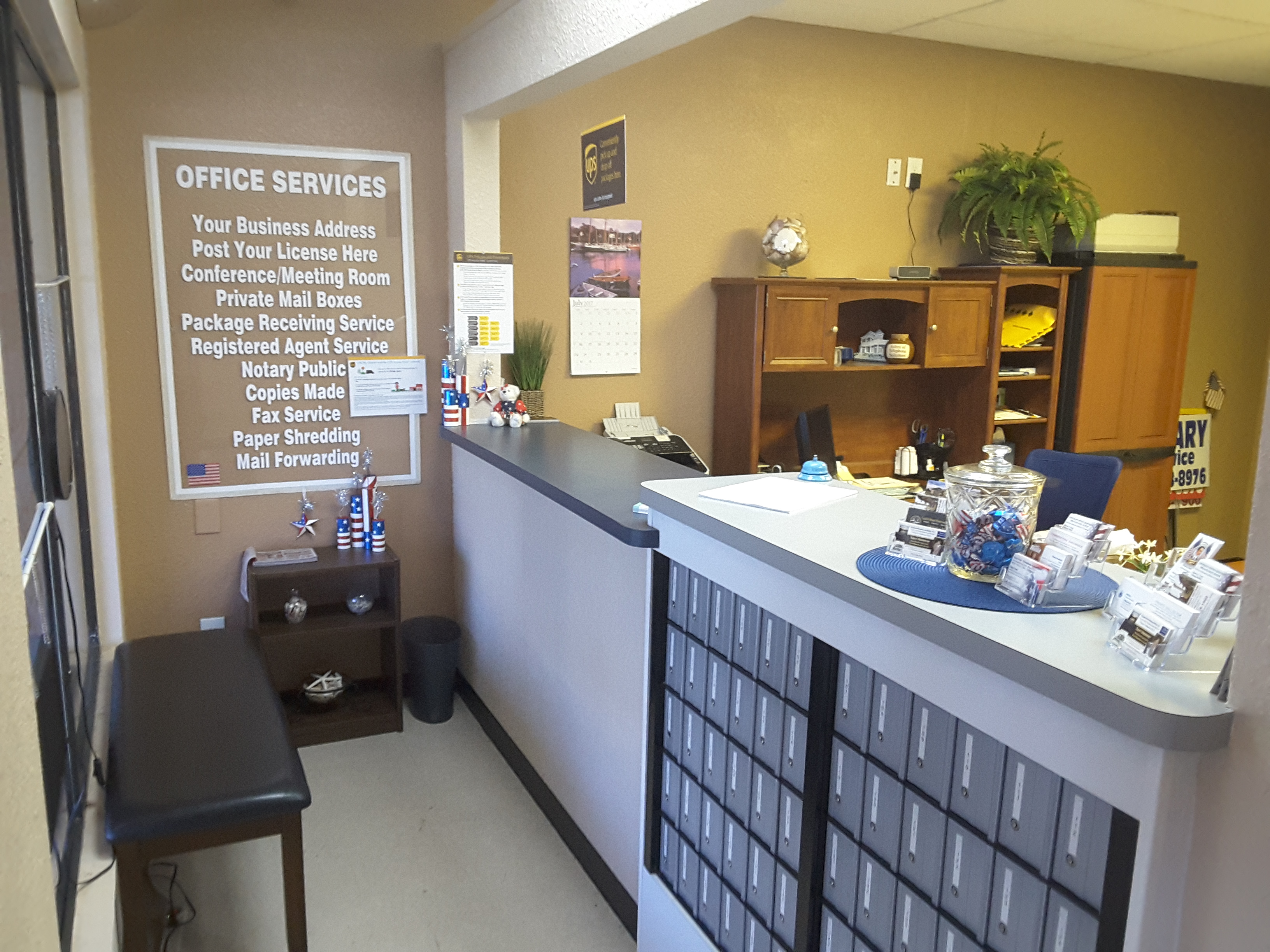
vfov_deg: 45.4
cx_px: 635
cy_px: 476
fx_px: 1137
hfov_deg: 58.4
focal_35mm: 31
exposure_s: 1/24
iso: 250
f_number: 1.9
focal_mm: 2.9
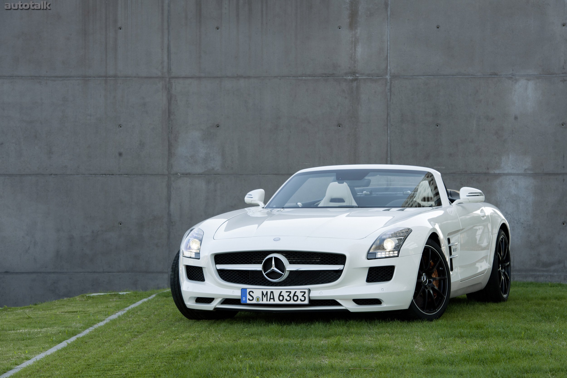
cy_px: 189
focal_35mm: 122
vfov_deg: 11.2
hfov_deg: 16.8
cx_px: 284
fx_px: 1921
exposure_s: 1/40
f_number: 8
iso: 100
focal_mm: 122
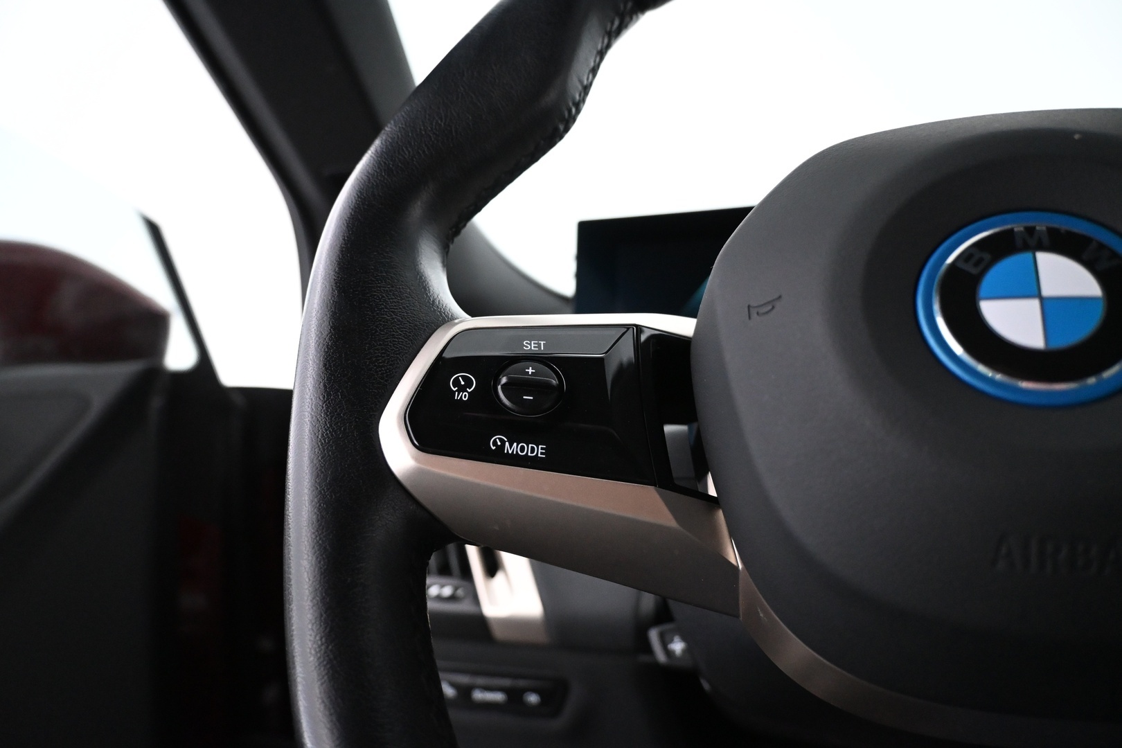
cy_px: 374
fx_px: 818
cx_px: 561
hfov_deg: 68.9
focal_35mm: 26
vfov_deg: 49.1
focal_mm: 17.5
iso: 4000
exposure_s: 1/50
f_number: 3.5
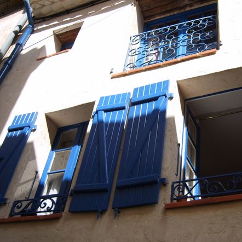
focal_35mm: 42
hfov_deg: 39.7
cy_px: 122
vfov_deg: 40.0
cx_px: 156
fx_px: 332
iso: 50
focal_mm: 7.4
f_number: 2.8
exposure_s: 1/750
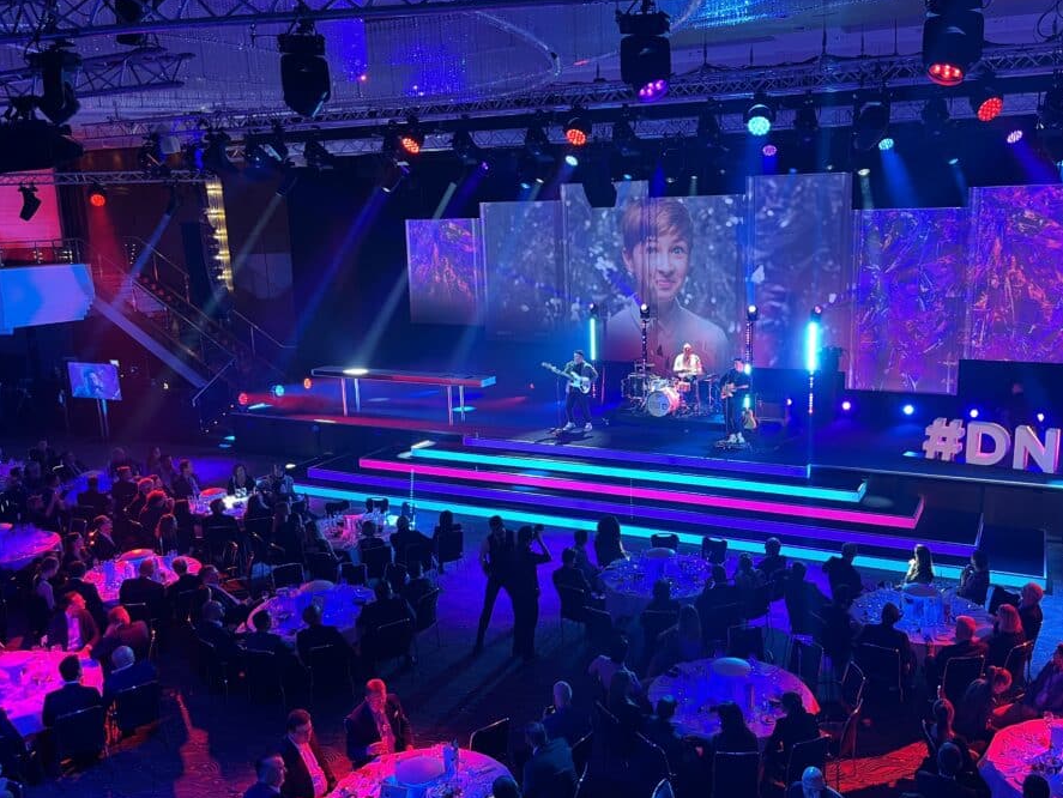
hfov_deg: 59.7
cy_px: 417
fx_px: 922
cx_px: 611
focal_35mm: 30
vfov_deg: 46.8
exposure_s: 1/50
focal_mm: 5.1
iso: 160
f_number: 1.6
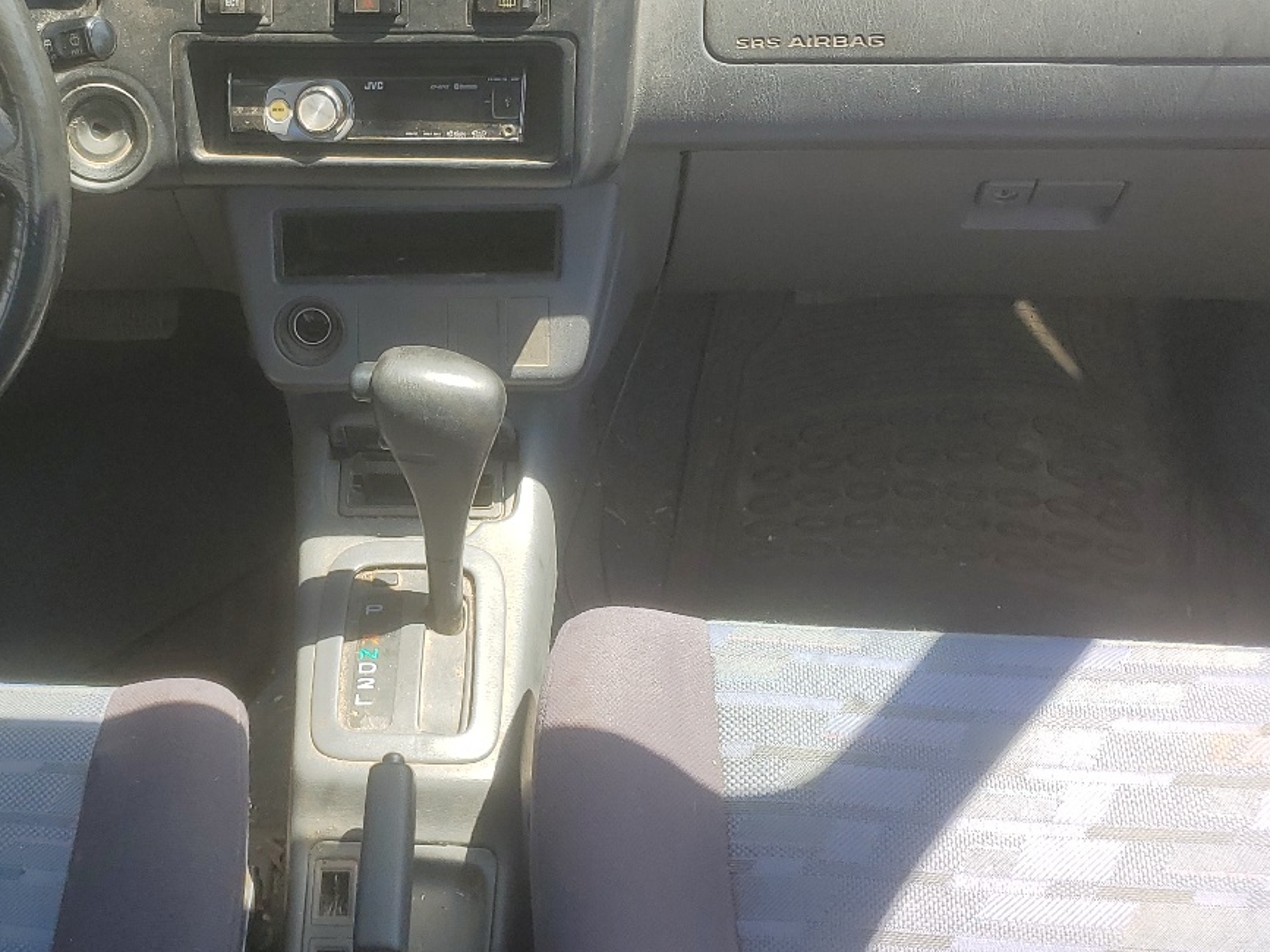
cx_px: 305
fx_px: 1761
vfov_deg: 30.2
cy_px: 409
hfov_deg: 38.5
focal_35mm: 48
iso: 50
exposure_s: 1/588
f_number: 1.5
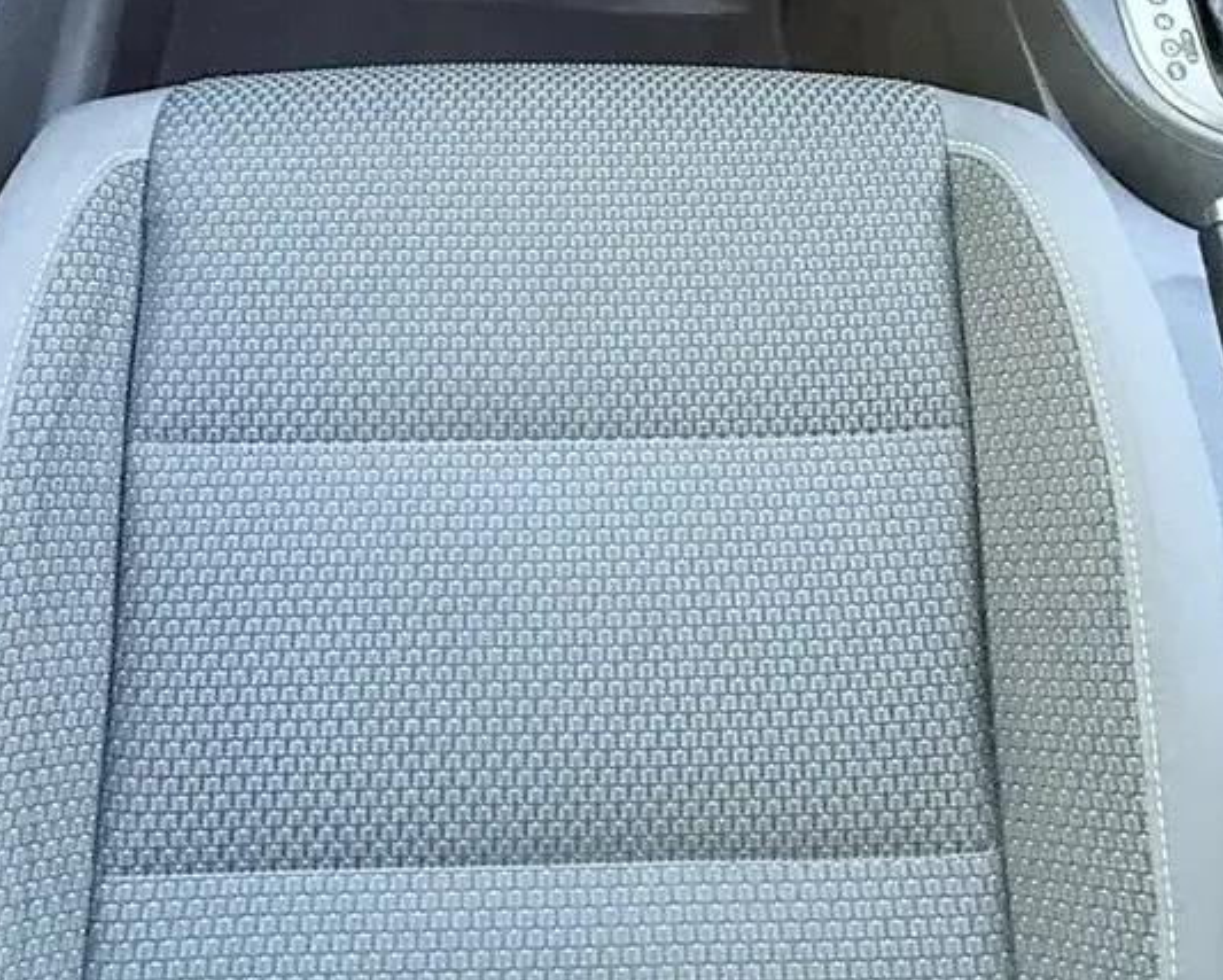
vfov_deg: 29.6
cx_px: 610
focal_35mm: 41
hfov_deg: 44.8
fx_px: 1485
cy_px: -280
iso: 500
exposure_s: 1/60
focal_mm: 2.22
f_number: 2.2
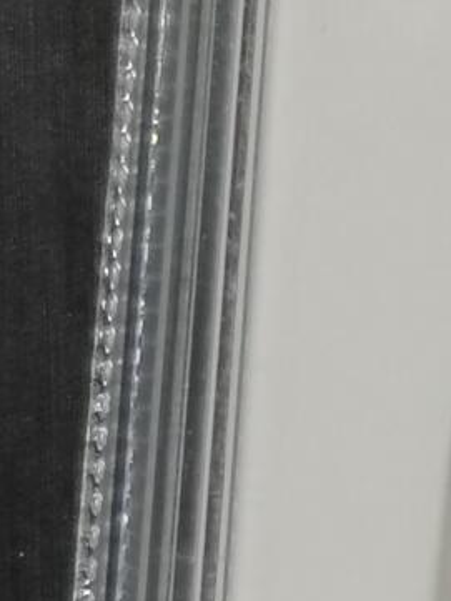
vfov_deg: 6.5
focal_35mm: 304
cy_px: 443
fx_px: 5278
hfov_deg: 4.8
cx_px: 910
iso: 64
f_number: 1.8
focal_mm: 5.58
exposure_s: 1/90
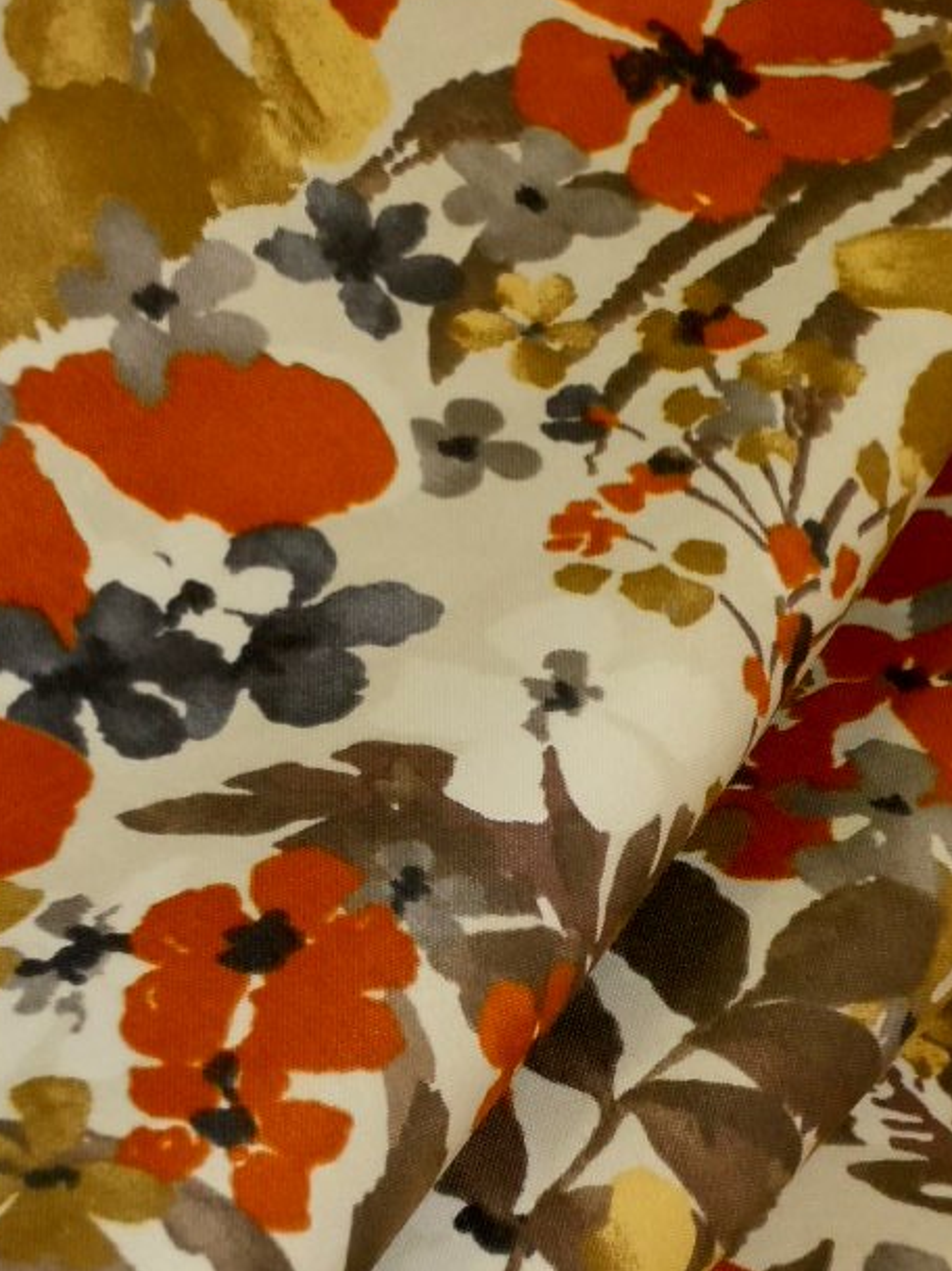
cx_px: 704
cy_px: 975
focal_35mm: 106
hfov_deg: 13.9
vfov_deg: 18.4
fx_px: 3891
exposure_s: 1/80
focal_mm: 11.2
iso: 800
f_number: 5
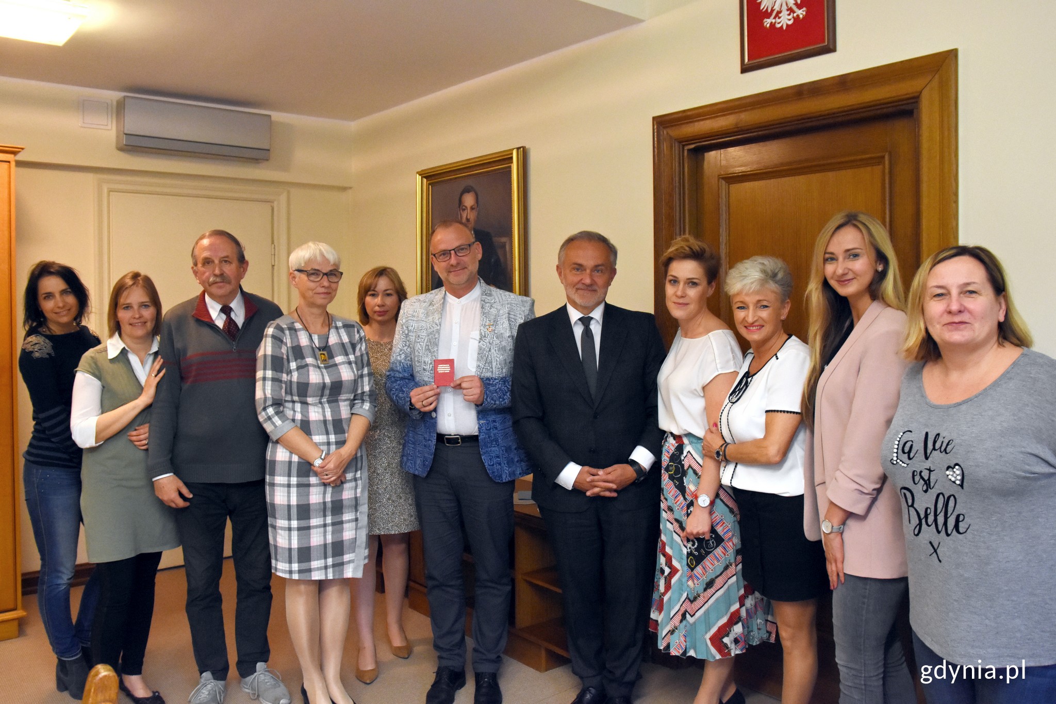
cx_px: 528
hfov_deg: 61.9
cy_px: 352
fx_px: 880
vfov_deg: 43.6
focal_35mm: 30
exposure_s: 1/125
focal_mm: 20
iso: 2000
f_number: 5
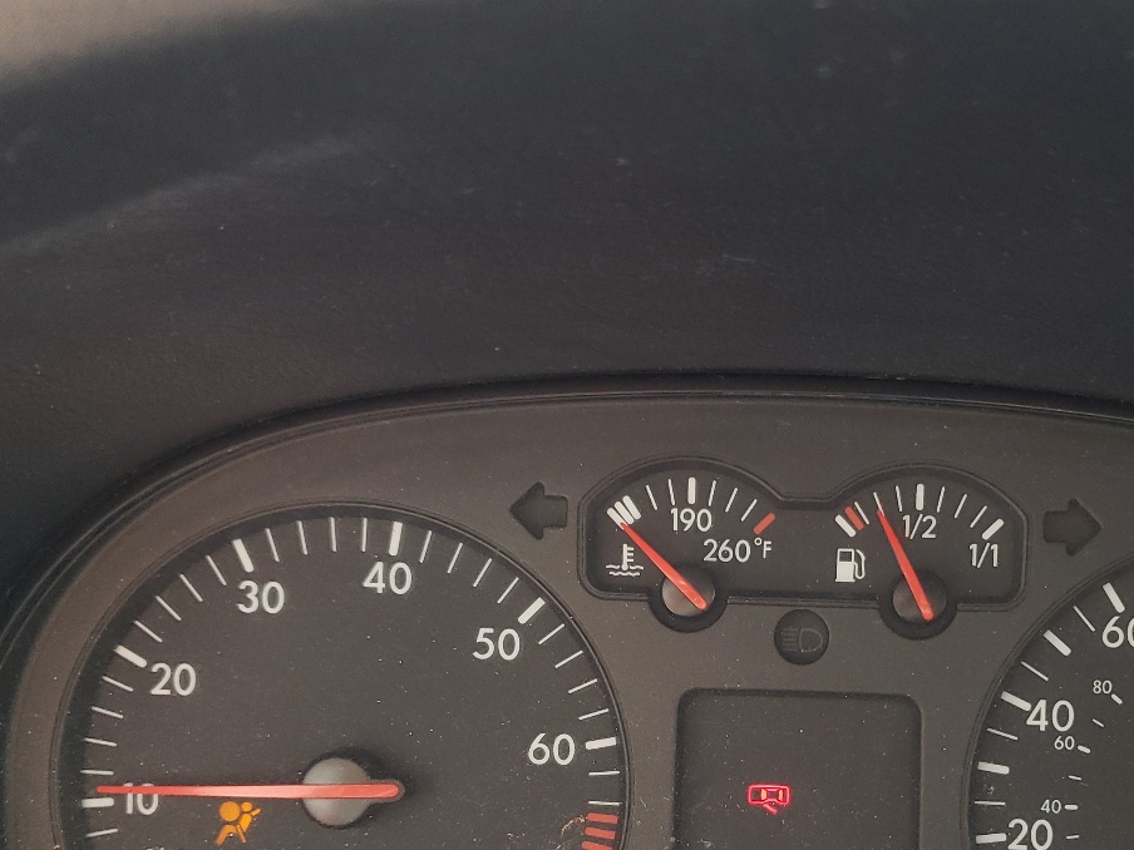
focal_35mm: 46
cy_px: 725
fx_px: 1507
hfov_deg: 40.5
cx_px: 797
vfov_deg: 30.5
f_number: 1.5
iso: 89
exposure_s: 1/120
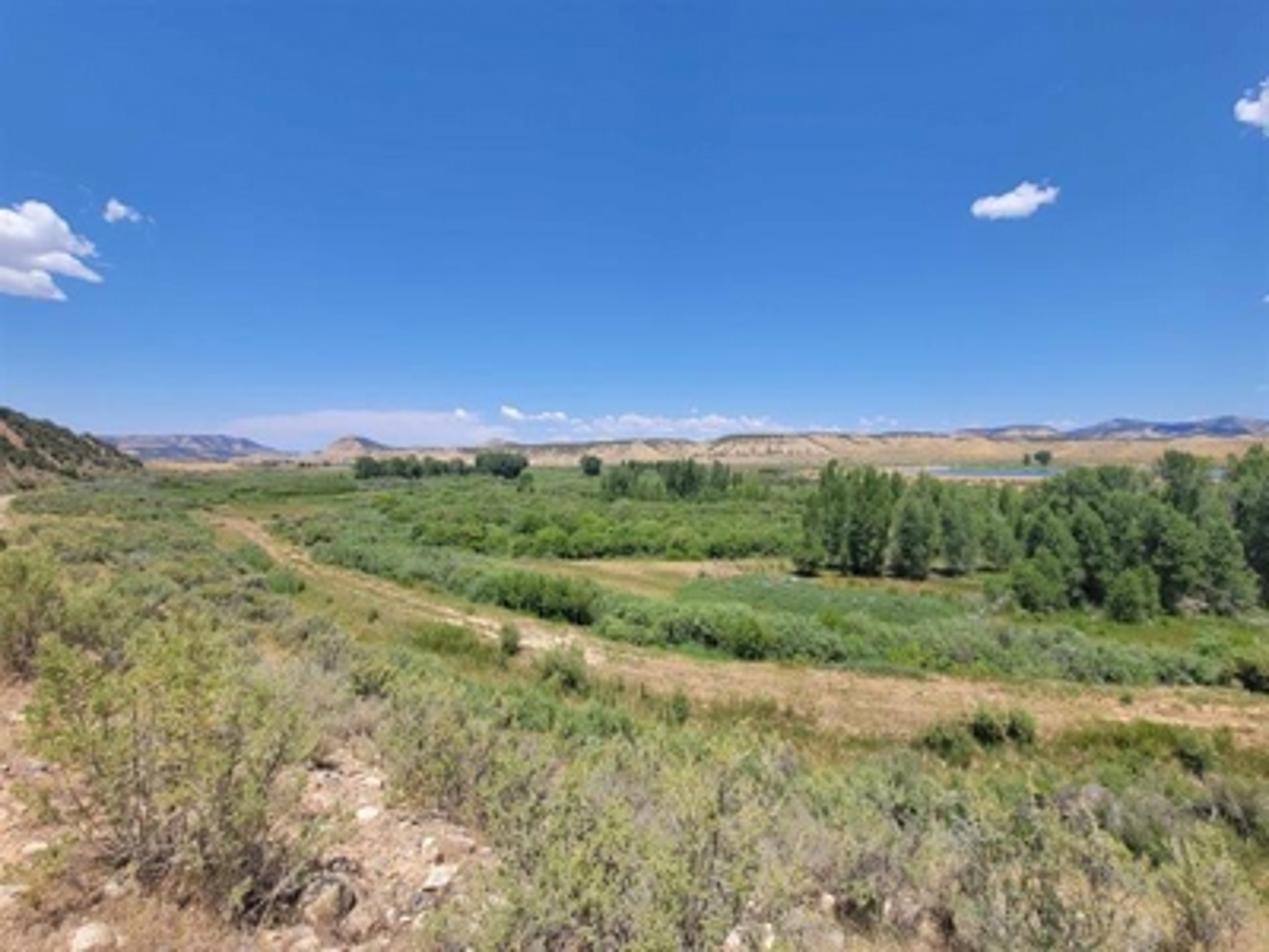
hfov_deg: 106.2
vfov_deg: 89.9
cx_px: 634
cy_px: 476
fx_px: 477
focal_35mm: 13
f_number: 2.2
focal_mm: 2.2
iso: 50
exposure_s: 1/1874
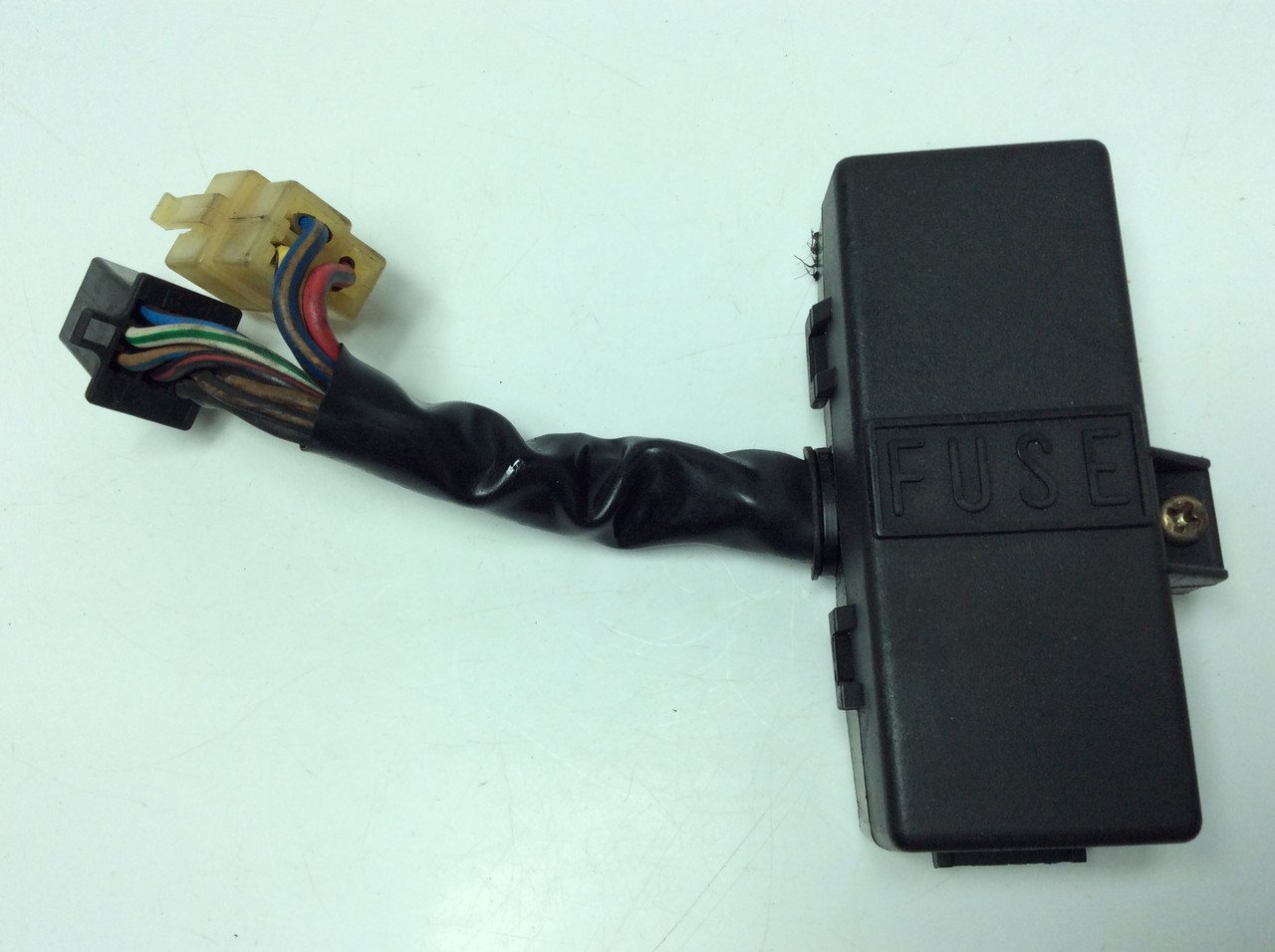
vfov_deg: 44.1
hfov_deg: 56.9
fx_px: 1177
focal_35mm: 32
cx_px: 638
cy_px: 476
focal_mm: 3.3
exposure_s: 1/473
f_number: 2.4
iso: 32
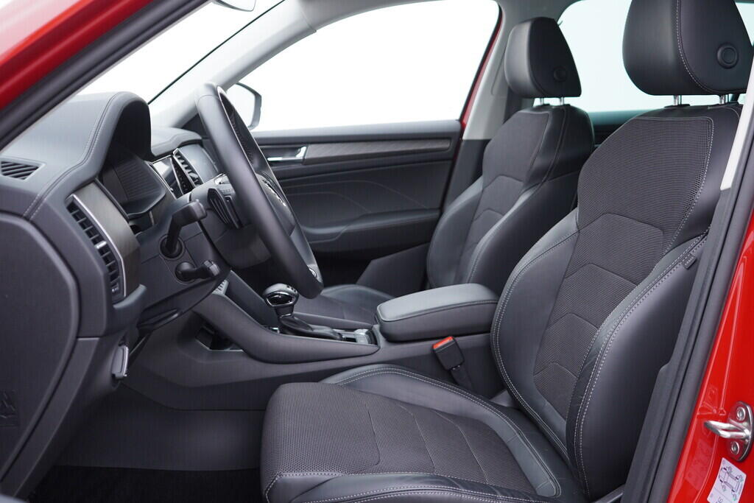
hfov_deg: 53.1
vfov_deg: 36.9
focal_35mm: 36
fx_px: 754
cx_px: 377
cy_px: 252
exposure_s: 1/40
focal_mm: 24
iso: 200
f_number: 2.8
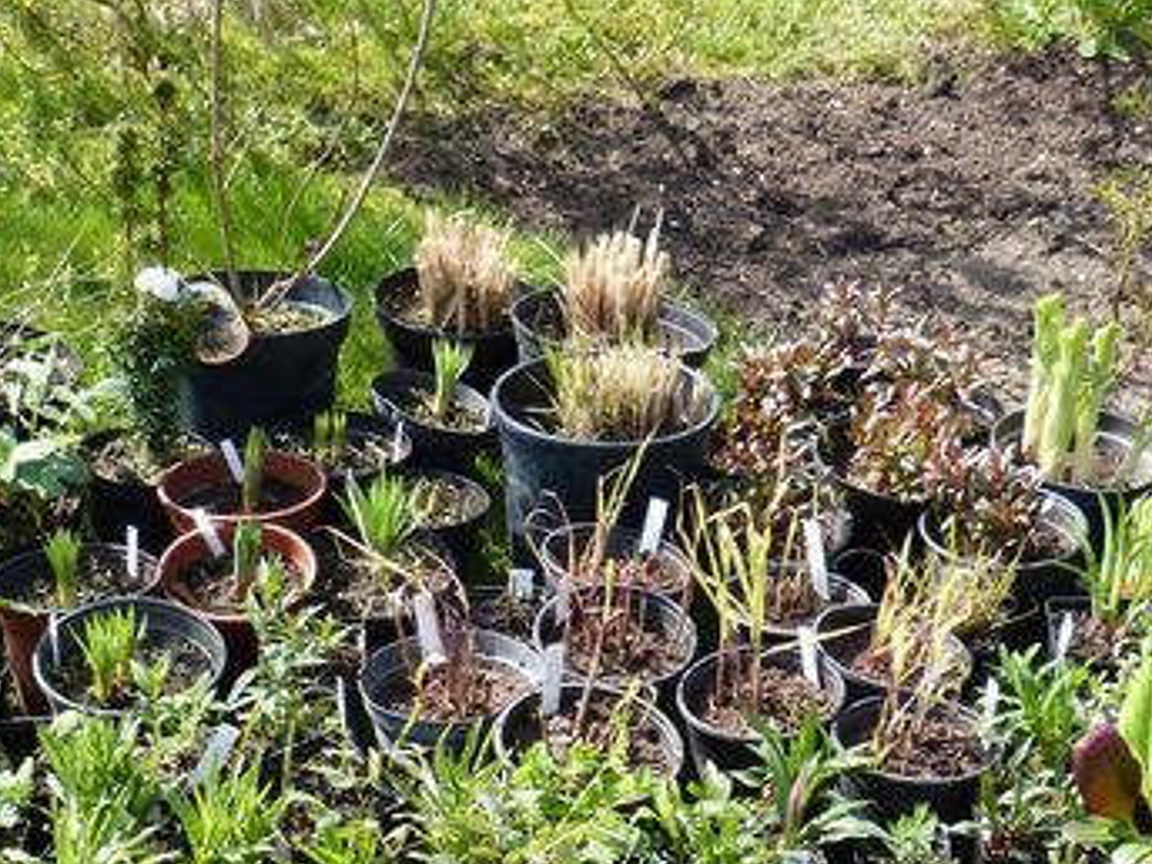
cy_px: 753
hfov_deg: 27.0
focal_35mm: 72
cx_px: 543
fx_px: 2396
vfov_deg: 20.1
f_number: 4
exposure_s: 1/320
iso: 100
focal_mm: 5.4
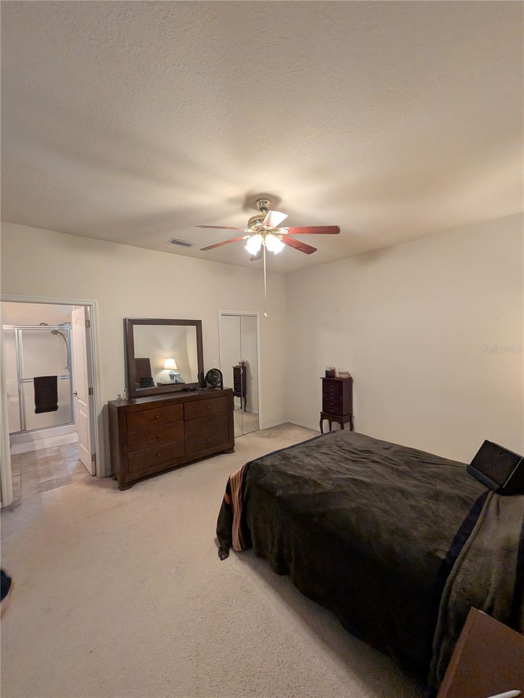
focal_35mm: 13
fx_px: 262
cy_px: 349
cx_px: 262
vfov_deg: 106.2
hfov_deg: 89.9
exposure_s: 1/60
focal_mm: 1.54
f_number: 2.2
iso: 97
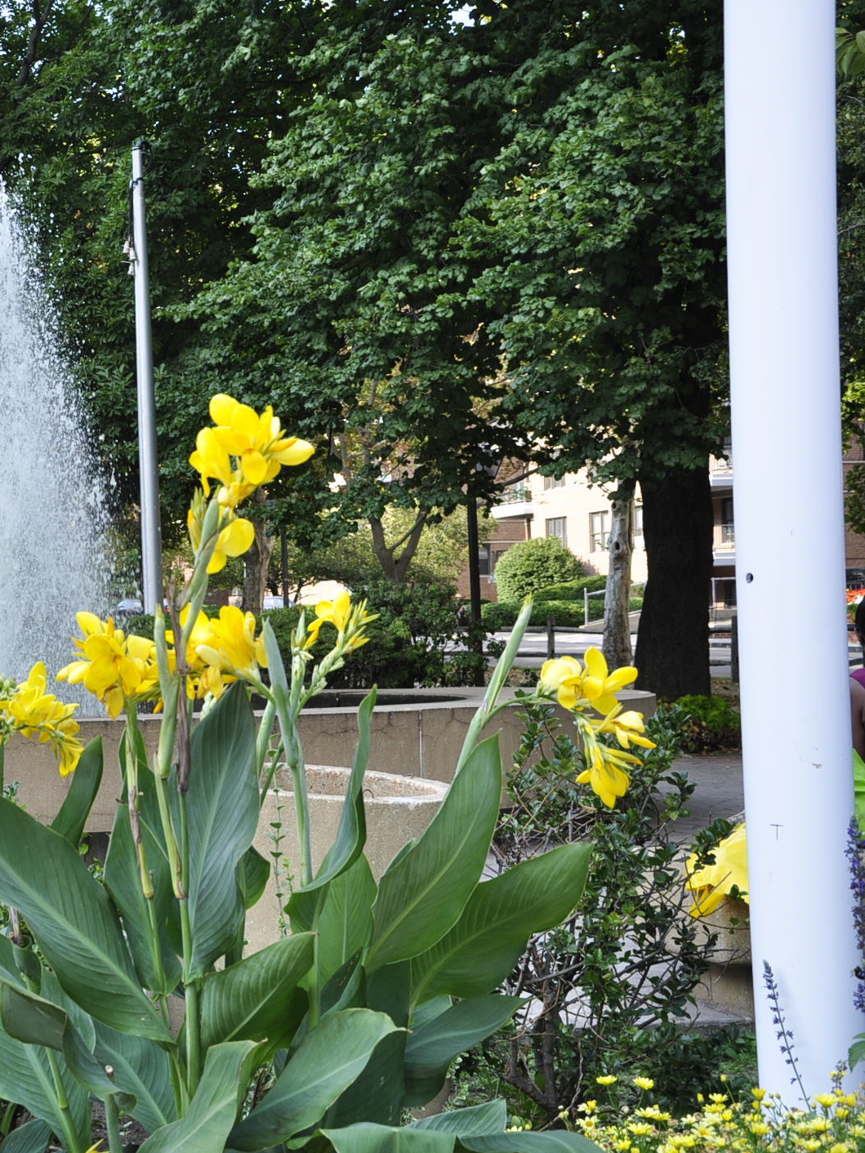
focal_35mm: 70
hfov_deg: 20.4
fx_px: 2332
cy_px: 574
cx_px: 9
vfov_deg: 27.8
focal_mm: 32
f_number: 7.1
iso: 200
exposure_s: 1/200
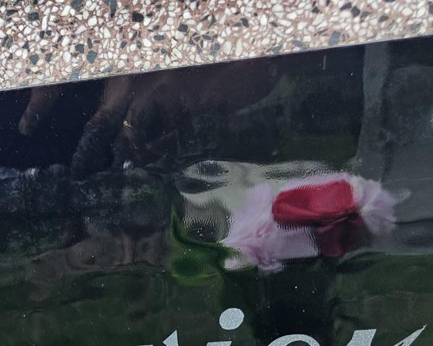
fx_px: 961
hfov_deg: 20.7
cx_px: -260
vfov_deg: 18.5
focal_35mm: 75
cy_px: 486
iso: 16
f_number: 1.7
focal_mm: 6.3
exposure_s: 1/100
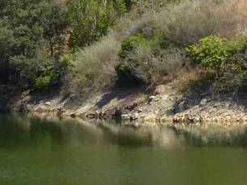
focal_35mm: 234
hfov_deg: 8.1
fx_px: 1670
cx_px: 502
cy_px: -47
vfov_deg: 6.3
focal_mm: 8
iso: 100
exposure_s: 1/500
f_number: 4
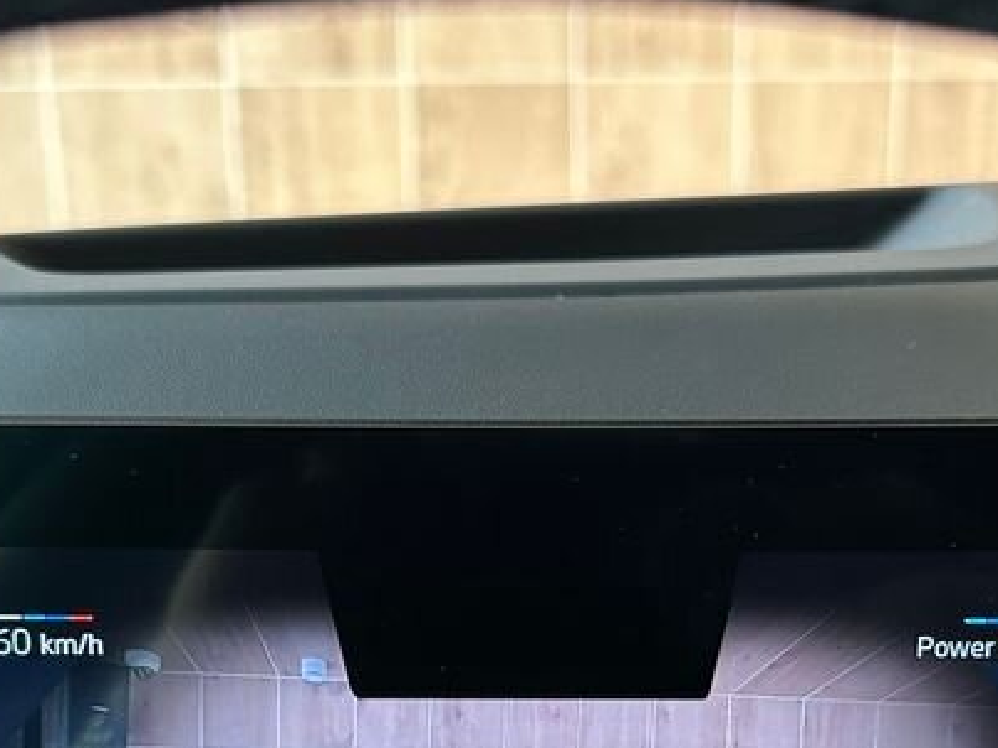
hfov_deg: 31.6
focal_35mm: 61
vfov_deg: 22.7
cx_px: 599
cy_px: 805
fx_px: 1758
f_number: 1.78
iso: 250
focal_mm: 6.86
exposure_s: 1/60
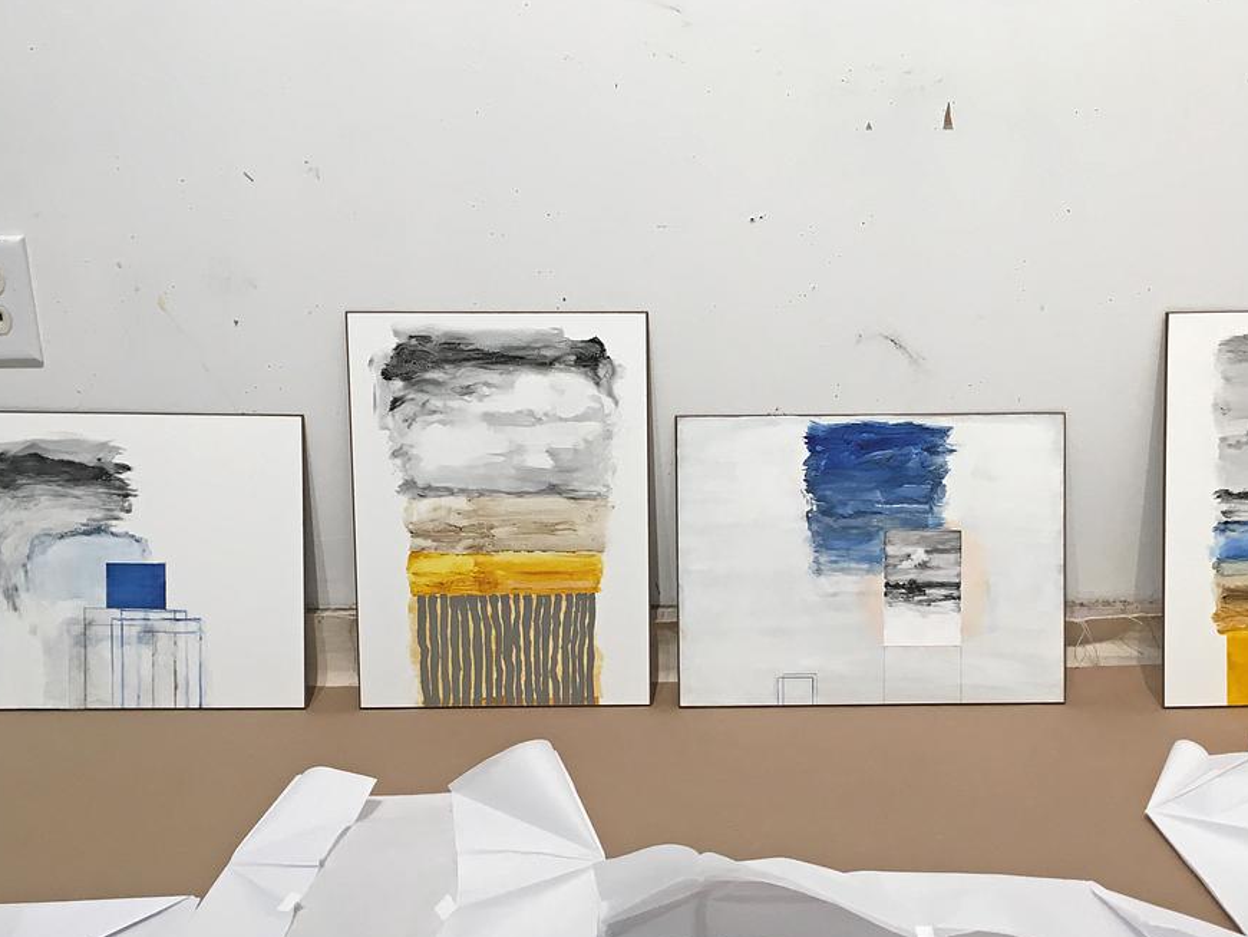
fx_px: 1443
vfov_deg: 35.7
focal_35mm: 40
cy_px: 616
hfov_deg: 46.7
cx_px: 704
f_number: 2.2
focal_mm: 4.15
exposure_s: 1/30
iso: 25
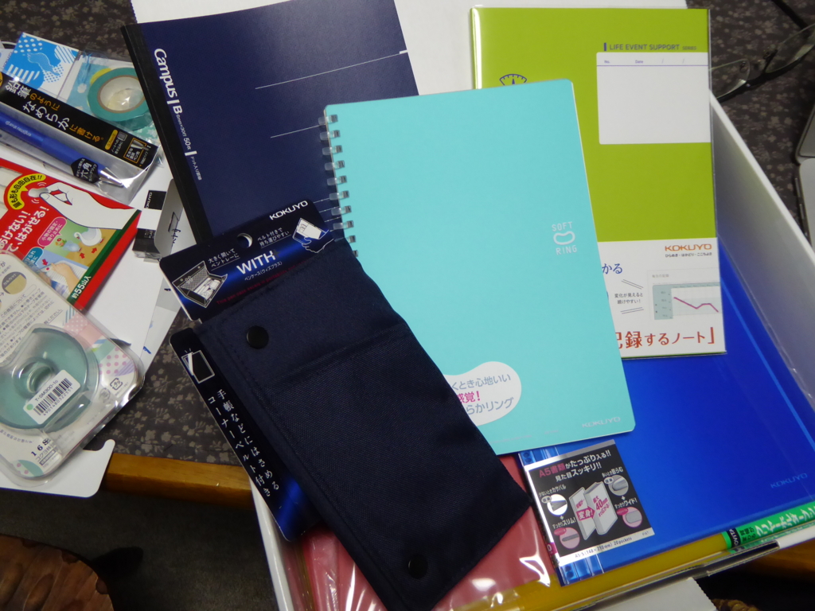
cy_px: 306
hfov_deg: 56.8
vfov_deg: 44.2
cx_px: 408
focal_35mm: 32
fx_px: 753
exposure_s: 1/40
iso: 400
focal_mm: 5.4
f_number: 3.5
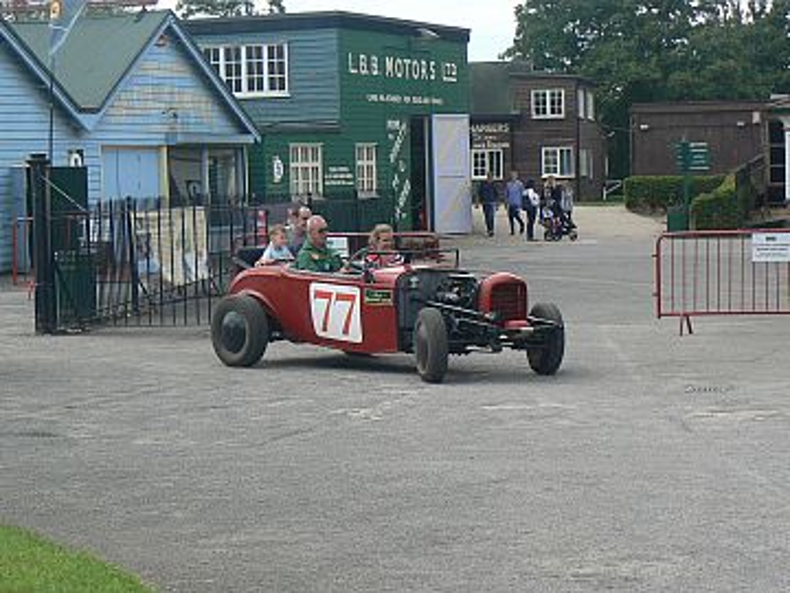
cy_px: 296
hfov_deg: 25.7
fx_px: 1734
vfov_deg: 19.4
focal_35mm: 76
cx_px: 395
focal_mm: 12.6
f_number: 5.6
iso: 80
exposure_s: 1/400
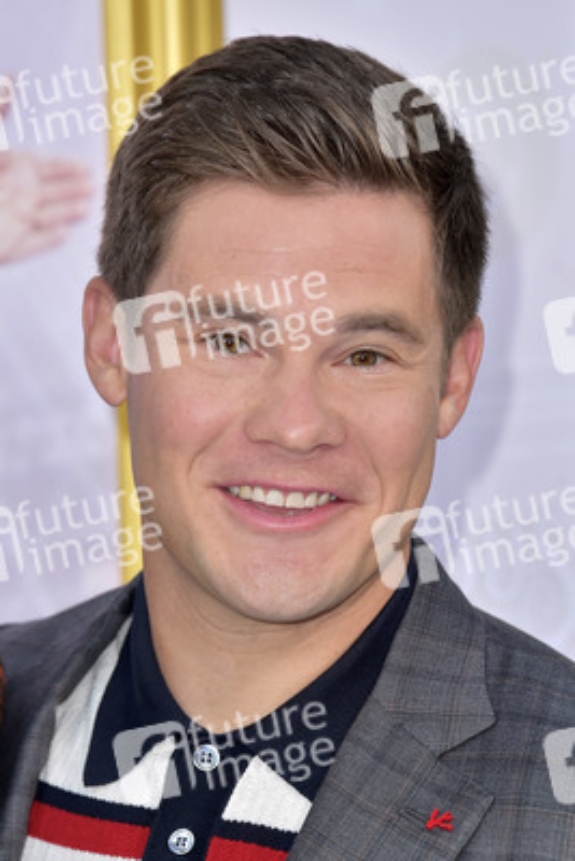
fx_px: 5505
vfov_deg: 8.9
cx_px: 288
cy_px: 430
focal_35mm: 230
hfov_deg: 6.0
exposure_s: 1/250
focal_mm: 230
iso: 320
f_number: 7.1
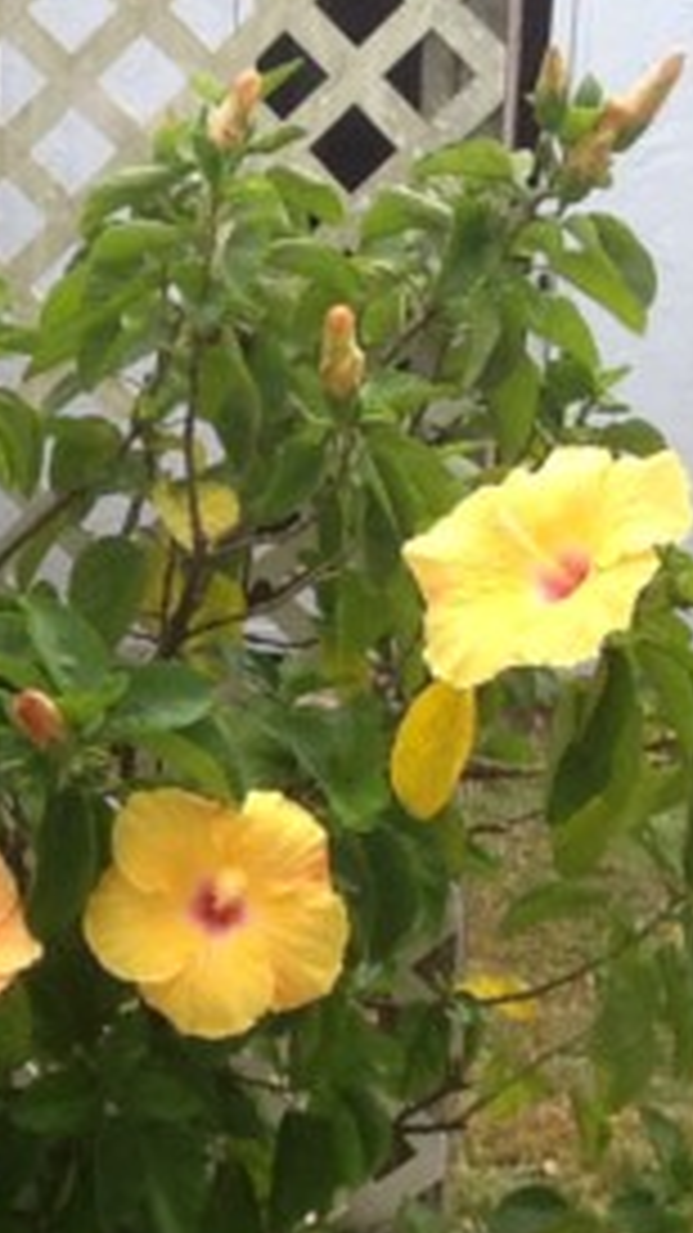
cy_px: 662
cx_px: -76
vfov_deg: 30.1
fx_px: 2288
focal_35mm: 70
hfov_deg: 16.7
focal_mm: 2.03
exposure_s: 1/297
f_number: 2.4
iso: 40
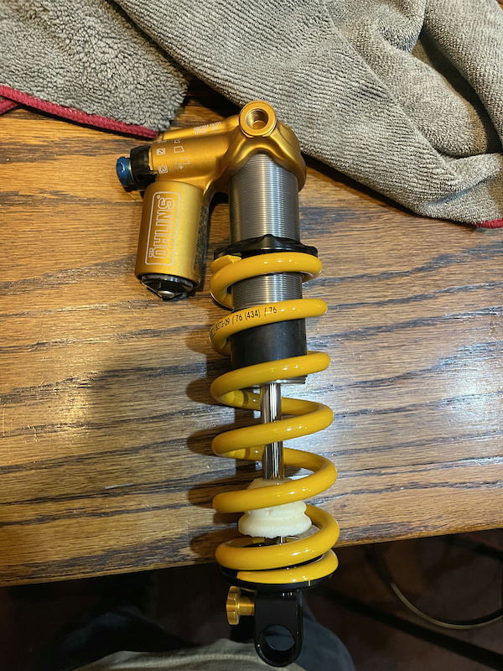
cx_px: 252
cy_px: 336
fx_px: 504
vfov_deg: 67.3
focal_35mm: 26
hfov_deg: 53.1
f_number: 1.6
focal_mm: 5.1
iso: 500
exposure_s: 1/60
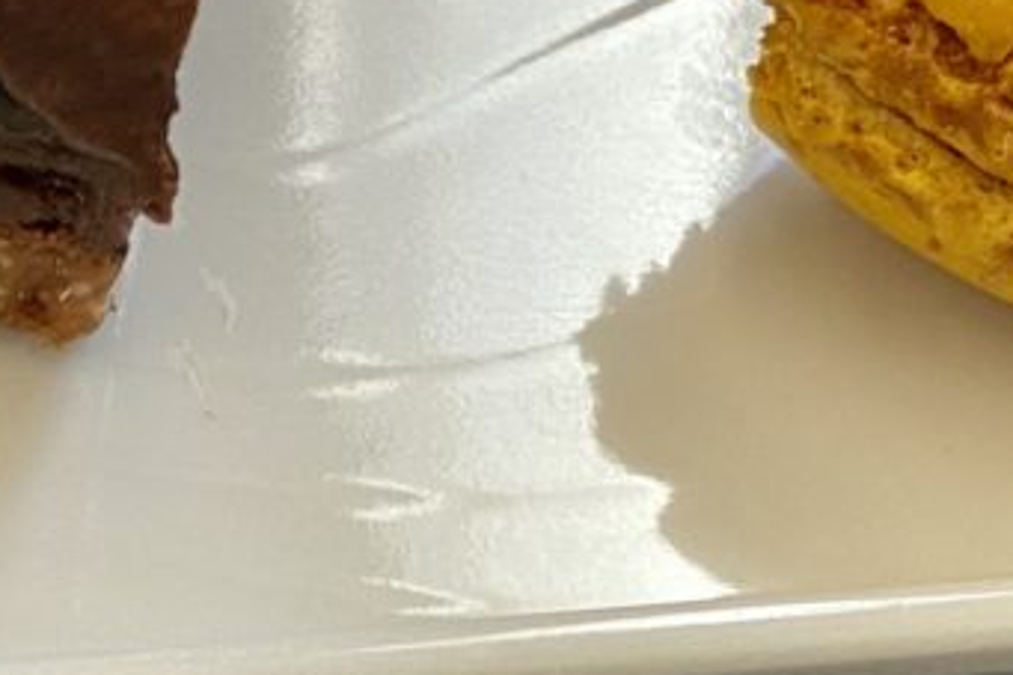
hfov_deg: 16.5
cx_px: -187
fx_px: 3347
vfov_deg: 11.2
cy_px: -177
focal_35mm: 119
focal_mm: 4.25
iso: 100
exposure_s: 1/63
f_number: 1.8
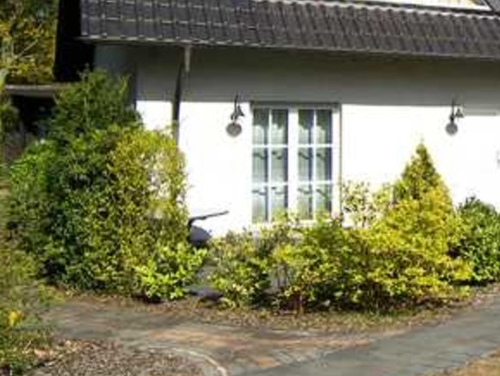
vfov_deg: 26.9
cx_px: 535
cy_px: 63
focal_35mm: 53
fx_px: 766
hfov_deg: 32.3
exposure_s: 1/1000
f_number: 2.8
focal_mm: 5.1
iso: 50
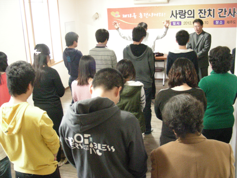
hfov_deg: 49.0
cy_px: 89
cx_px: 118
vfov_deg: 37.7
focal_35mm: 38
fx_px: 260
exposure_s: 1/7.8
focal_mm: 6.3
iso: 800
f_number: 3.5
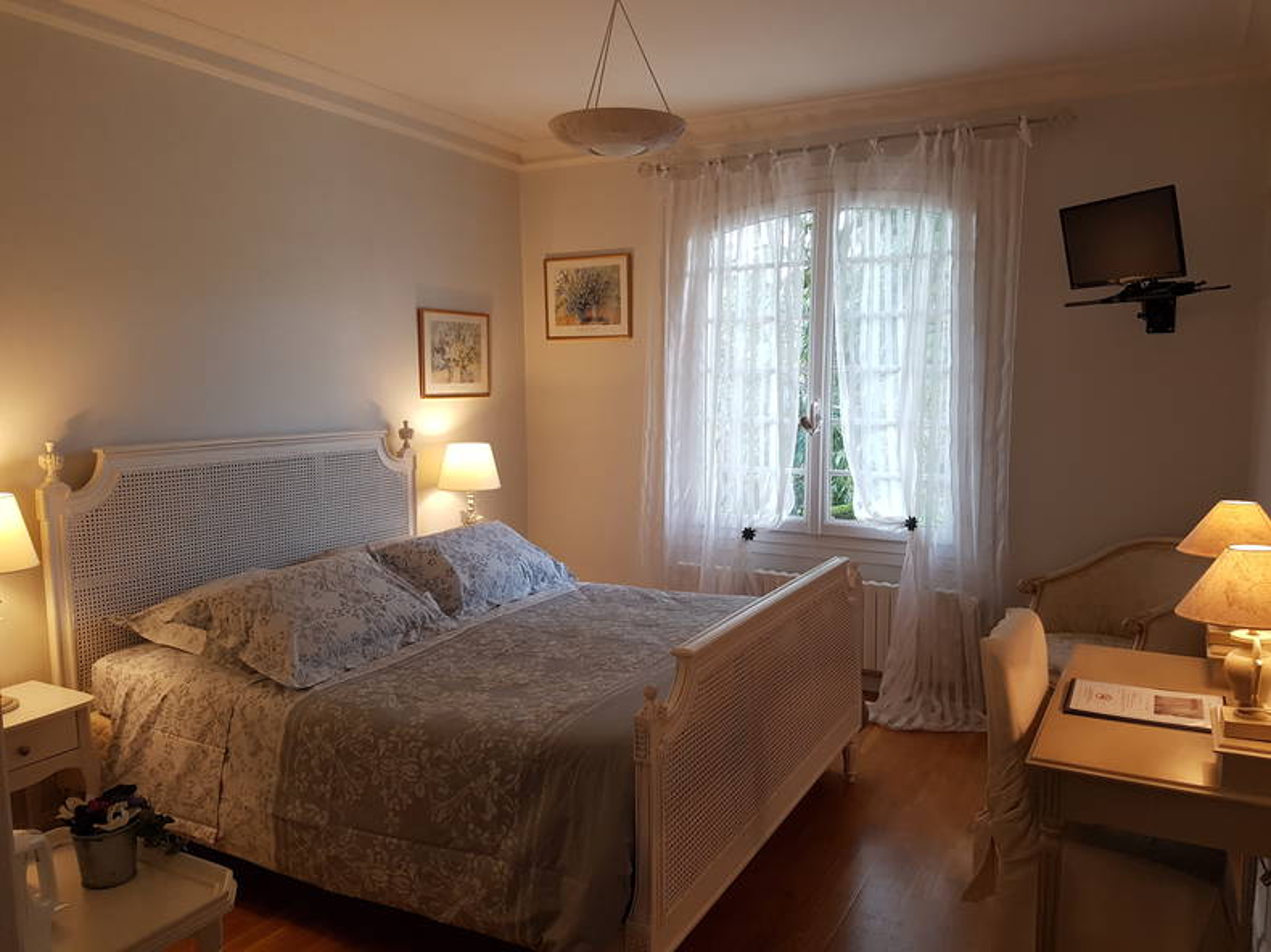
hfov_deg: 67.3
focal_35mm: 26
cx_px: 636
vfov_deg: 53.0
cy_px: 476
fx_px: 954
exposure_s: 1/50
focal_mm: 4.2
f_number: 1.7
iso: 80
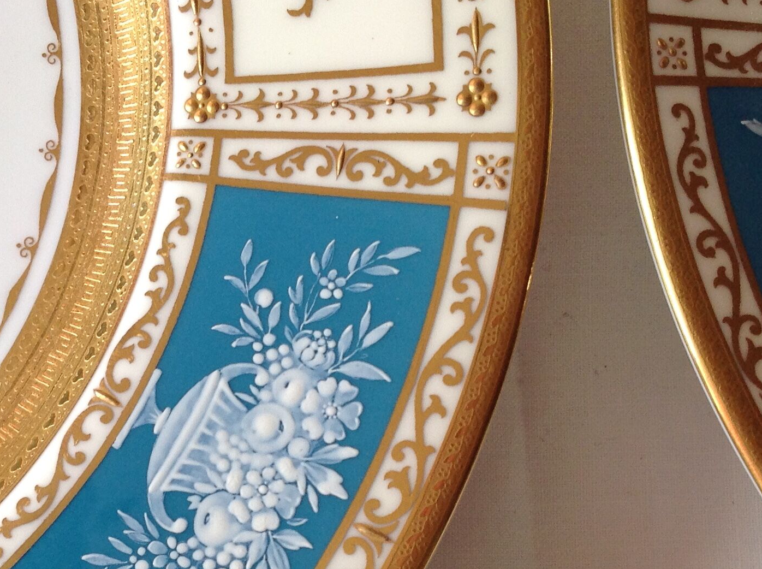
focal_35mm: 65
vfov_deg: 22.2
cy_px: 457
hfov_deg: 29.7
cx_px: 260
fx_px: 1428
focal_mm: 4.28
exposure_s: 1/120
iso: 80
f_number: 2.4
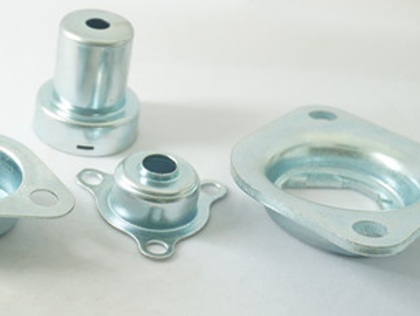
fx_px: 1115
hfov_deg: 21.3
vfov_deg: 16.1
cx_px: 144
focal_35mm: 92
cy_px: 148
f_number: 6.3
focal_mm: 39
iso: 320
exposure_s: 1/60
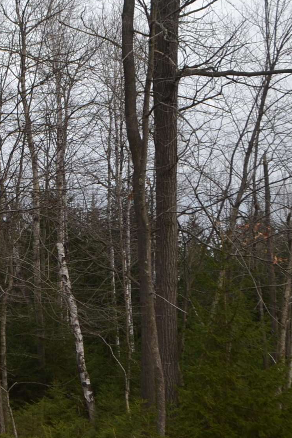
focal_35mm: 74
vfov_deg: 27.2
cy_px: 278
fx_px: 901
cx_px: -87
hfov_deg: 17.3
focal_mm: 18
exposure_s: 1/200
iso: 100
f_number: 5
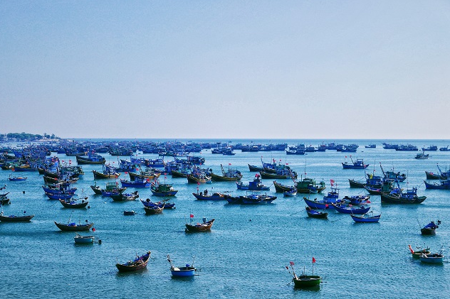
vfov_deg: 17.9
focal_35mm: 76
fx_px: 950
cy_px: 150
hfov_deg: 26.7
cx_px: 223
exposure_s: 1/2000
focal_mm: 34
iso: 200
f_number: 6.3
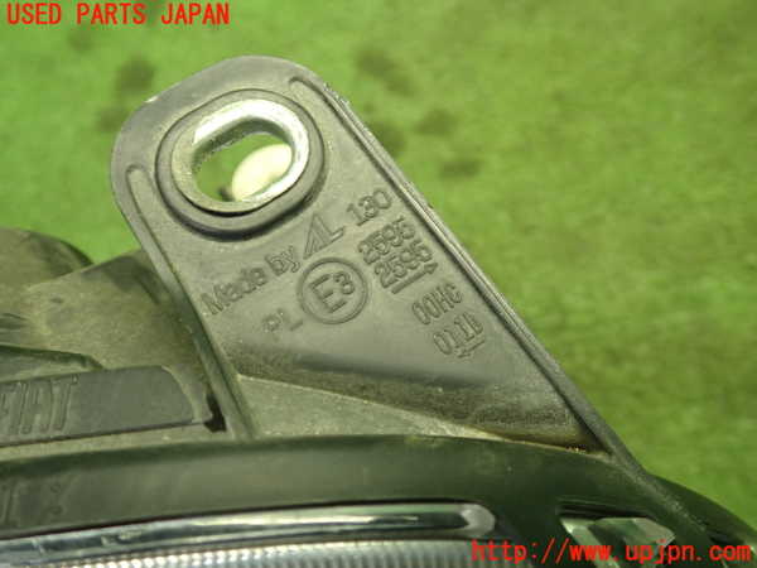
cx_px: 378
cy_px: 284
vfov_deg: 46.8
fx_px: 656
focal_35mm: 30
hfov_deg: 60.0
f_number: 2.3
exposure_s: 1/30
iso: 250
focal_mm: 5.4
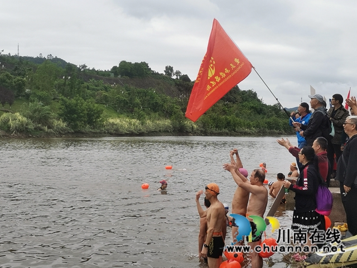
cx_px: 178
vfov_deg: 28.0
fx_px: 536
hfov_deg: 36.8
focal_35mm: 52
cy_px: 134
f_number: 1.8
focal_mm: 4.75
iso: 50
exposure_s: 1/445
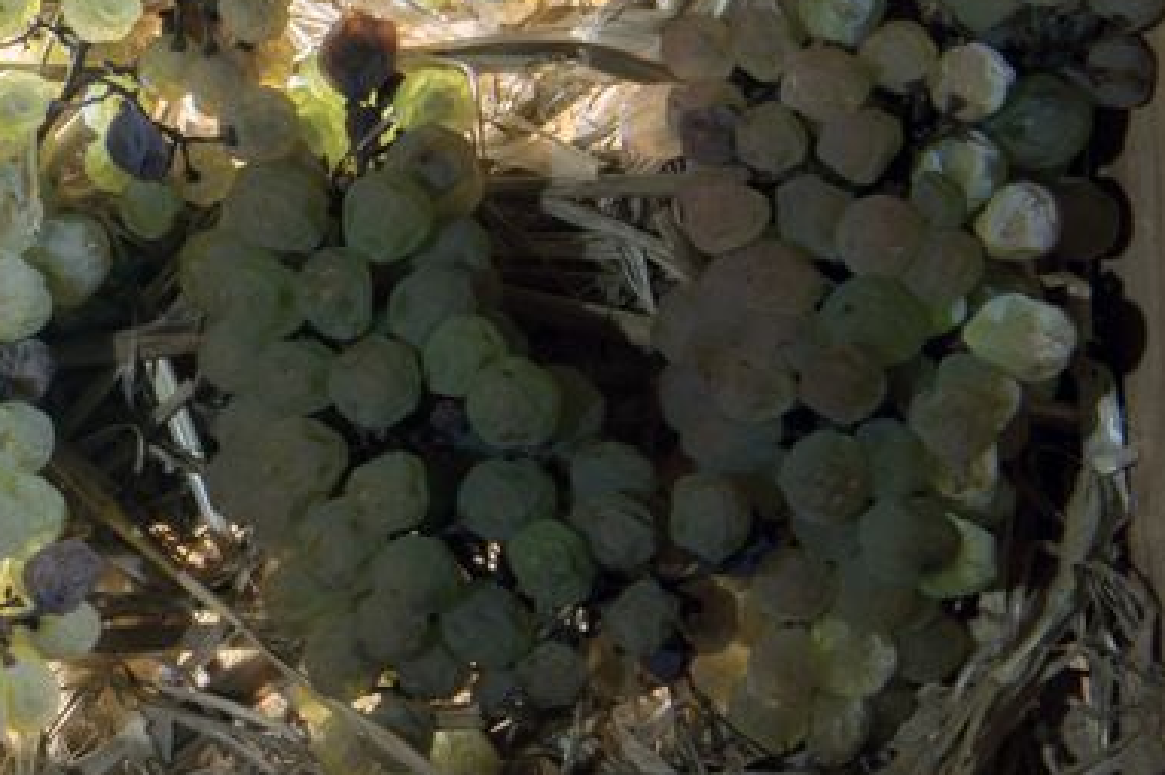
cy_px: -15
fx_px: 4333
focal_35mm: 134
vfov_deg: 10.1
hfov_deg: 14.2
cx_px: -668
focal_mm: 40
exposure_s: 1/250
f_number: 22
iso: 400
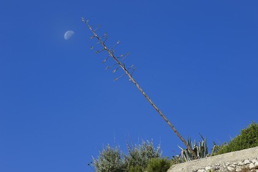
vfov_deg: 7.8
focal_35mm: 175
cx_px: 129
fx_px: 1254
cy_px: 86
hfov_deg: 11.7
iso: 200
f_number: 8
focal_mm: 175
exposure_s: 1/800
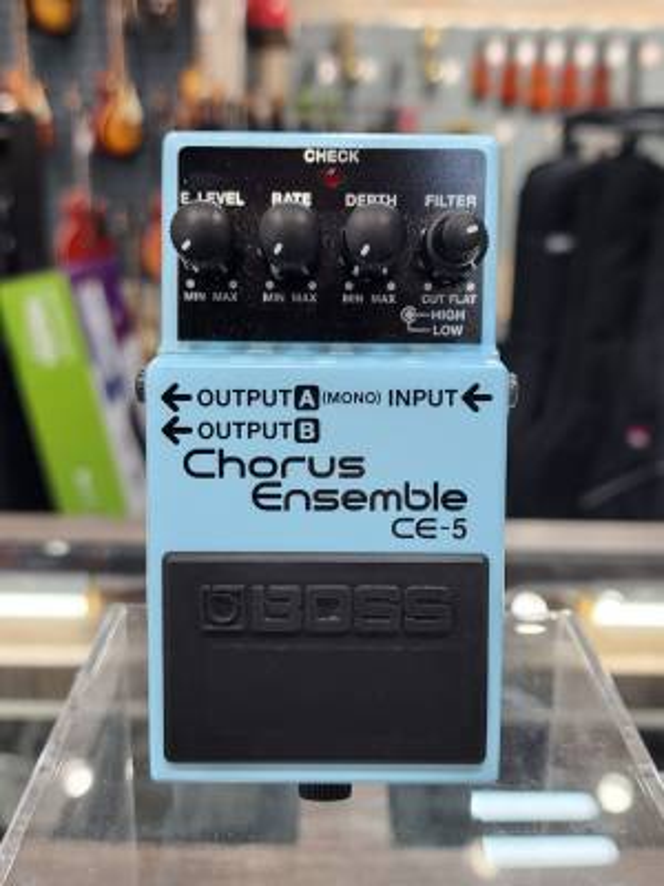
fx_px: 588
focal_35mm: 23
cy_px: 443
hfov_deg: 58.9
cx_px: 332
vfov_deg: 73.9
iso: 100
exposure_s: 1/120
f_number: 1.8
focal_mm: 6.4
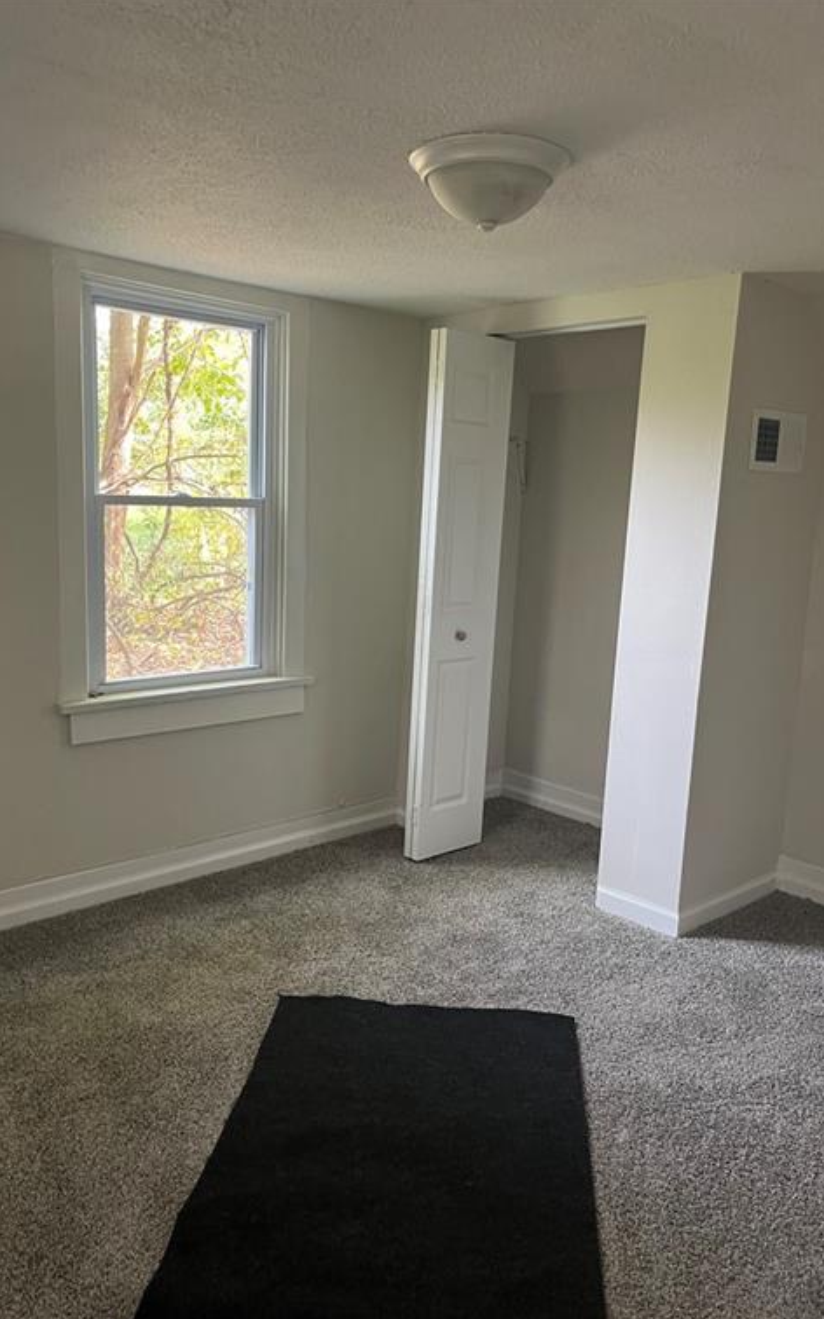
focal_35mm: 28
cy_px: 665
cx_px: 388
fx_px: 1007
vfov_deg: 66.5
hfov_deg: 44.5
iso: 160
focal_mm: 5.1
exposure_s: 1/60
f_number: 1.6
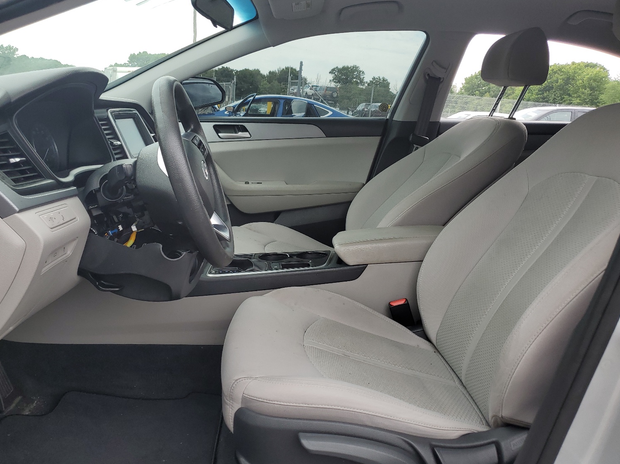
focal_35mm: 28
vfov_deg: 49.7
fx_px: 501
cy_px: 242
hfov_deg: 63.4
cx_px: 292
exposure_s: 1/526
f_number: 1.5
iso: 50
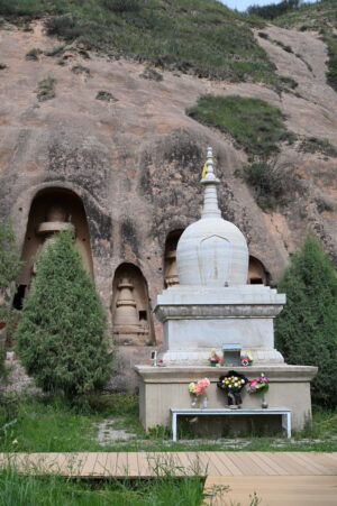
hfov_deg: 29.8
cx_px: 168
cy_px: 253
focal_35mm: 45
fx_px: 633
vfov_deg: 43.6
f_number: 7.1
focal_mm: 45
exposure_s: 1/320
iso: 100
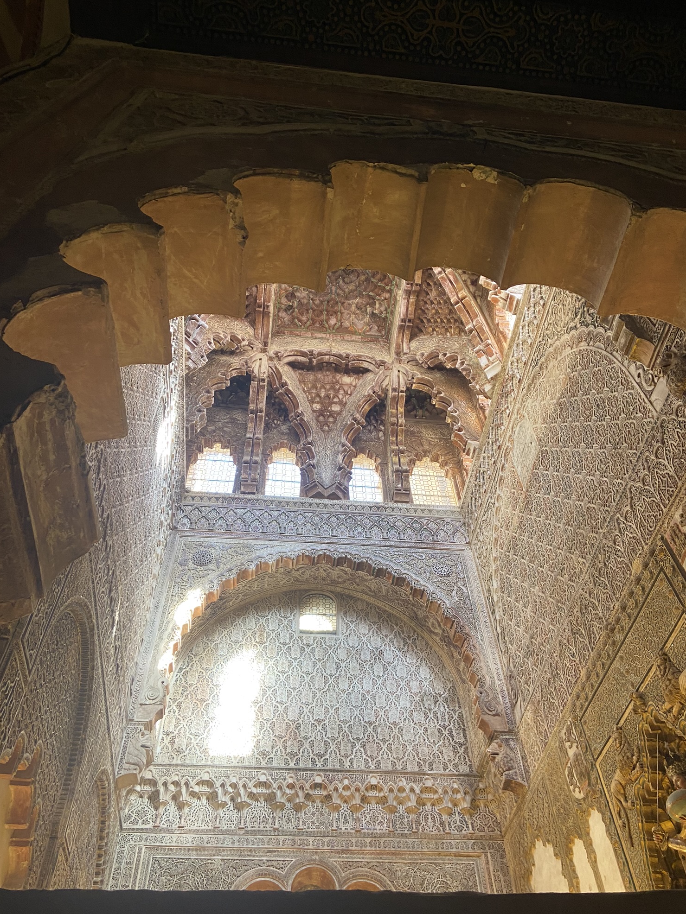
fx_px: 713
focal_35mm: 27
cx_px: 352
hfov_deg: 51.3
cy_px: 473
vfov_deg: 65.3
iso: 100
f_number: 1.8
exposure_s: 1/50
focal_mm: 4.25
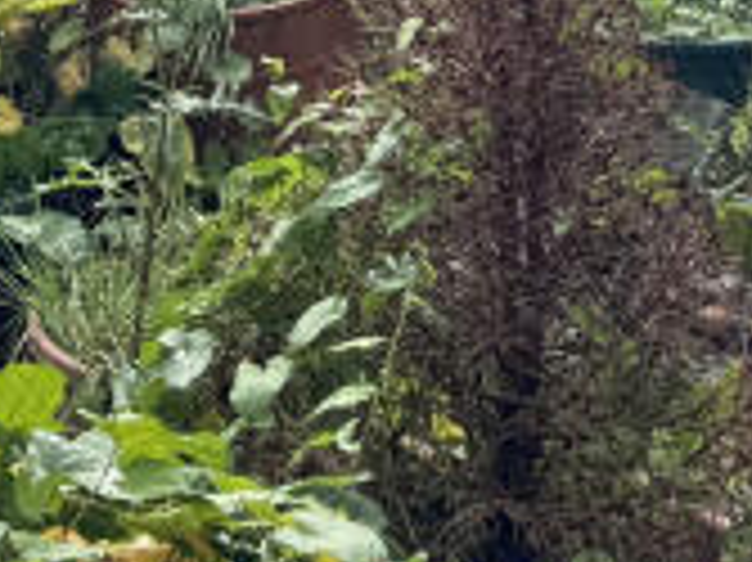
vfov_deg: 8.8
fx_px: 3191
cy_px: -917
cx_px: -212
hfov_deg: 13.0
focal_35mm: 147
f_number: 1.78
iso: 80
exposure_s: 1/1238
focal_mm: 6.76
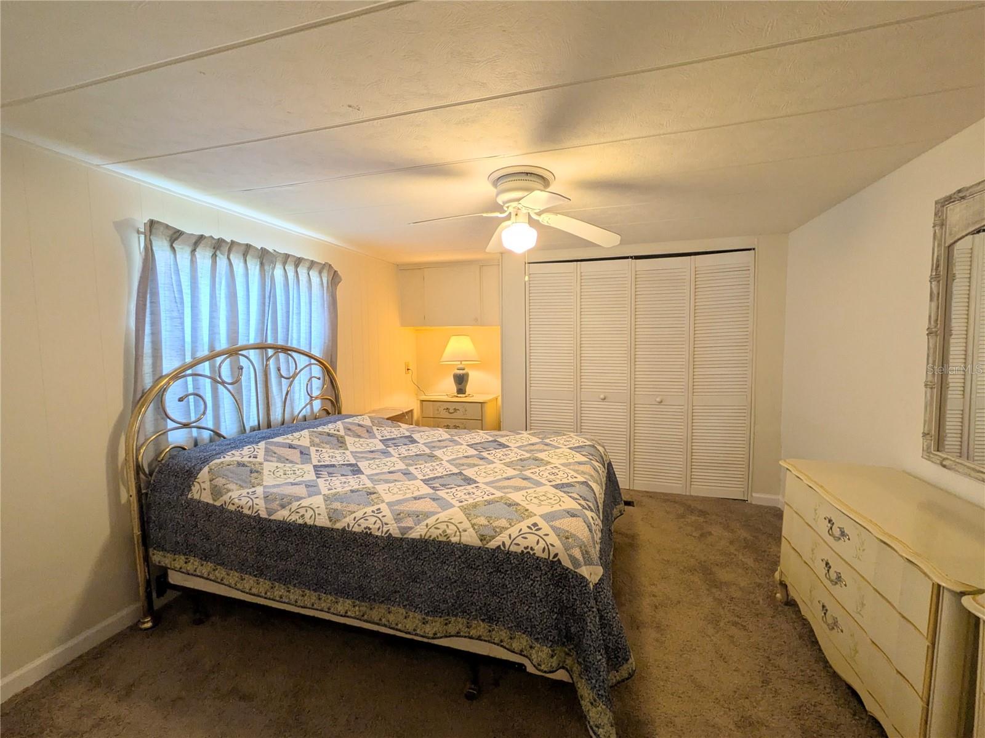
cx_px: 492
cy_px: 369
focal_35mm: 14
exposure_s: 1/40
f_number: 2.2
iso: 84
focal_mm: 1.83
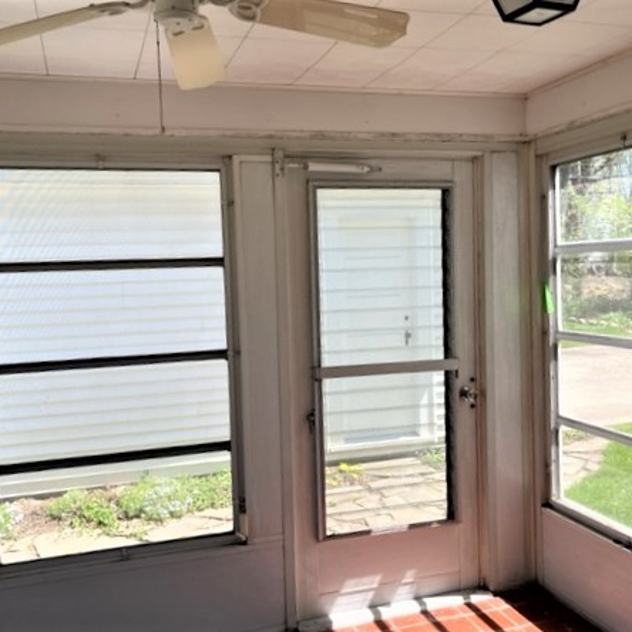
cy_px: 315
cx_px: 284
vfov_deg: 52.5
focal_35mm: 31
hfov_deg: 52.4
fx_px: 640
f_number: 1.6
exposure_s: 1/723
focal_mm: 5.1
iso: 50
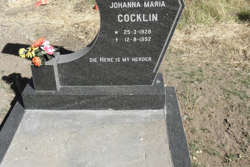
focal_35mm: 40
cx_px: 134
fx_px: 278
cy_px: 6
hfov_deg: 48.4
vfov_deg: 31.3
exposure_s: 1/250
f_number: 5.6
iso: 64
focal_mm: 4.6
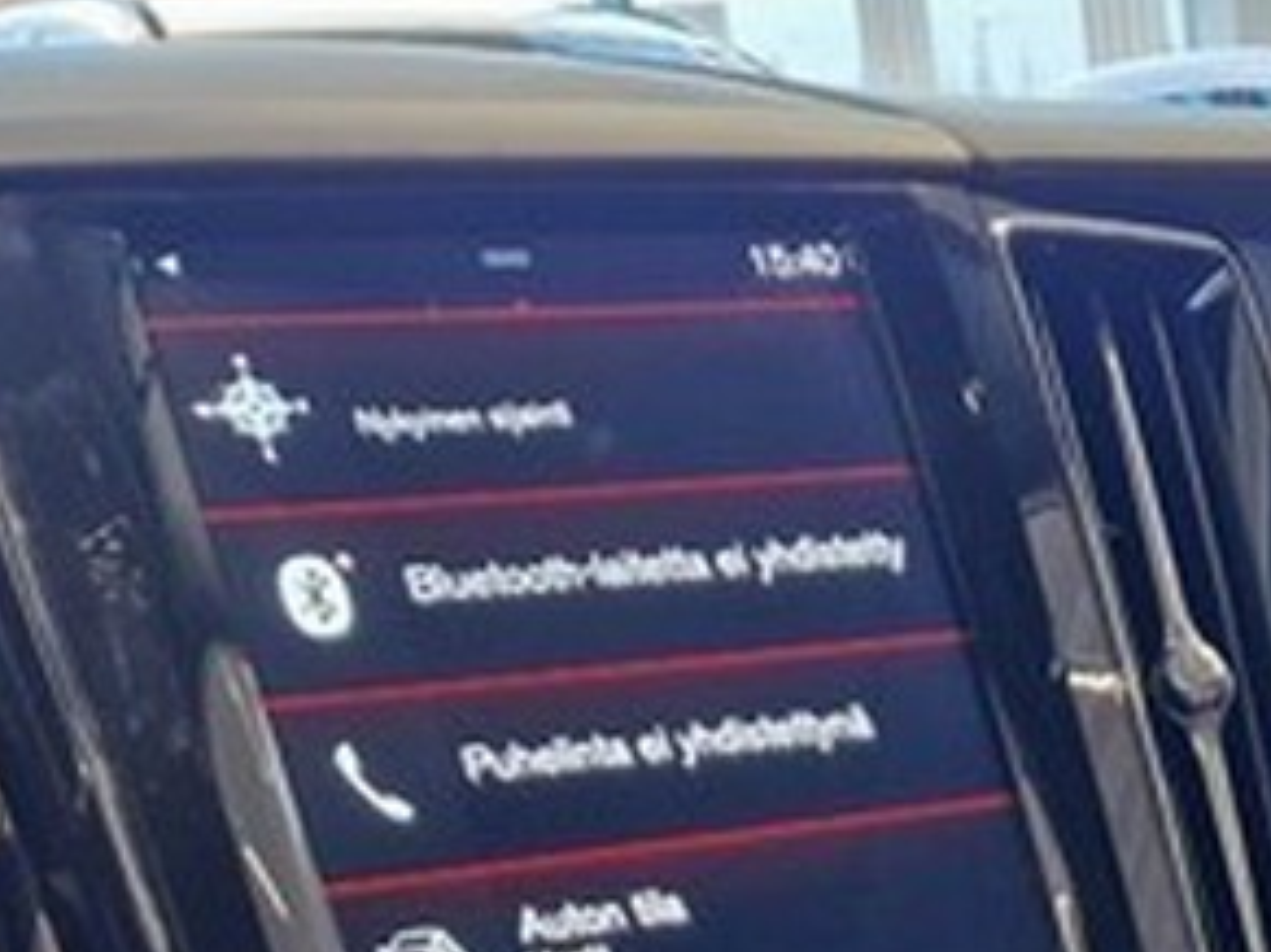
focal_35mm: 80
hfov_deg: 21.7
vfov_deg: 16.5
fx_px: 2936
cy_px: 1485
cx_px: 1719
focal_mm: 5.4
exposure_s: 1/100
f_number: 1.8
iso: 320
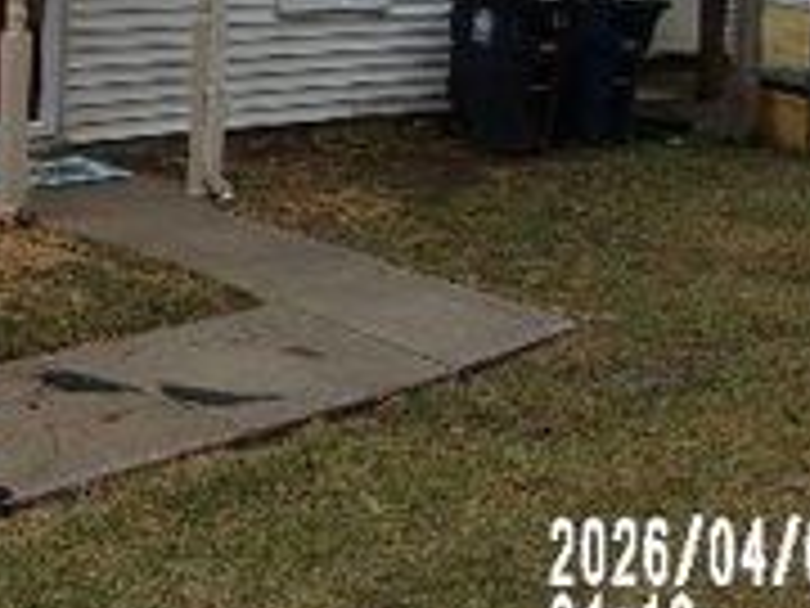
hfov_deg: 25.1
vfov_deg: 18.8
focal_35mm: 75
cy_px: -65
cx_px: 63
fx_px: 1755
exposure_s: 1/280
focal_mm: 4.9
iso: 80
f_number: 3
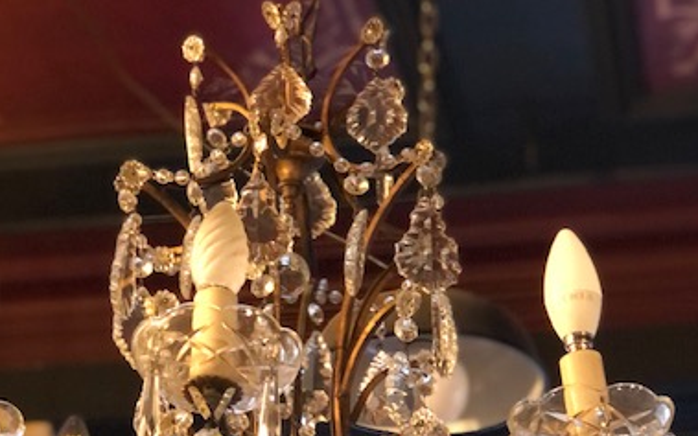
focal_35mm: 102
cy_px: 397
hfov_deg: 20.4
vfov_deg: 12.7
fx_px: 1941
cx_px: 262
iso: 800
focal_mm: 6.6
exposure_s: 1/33
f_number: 2.8
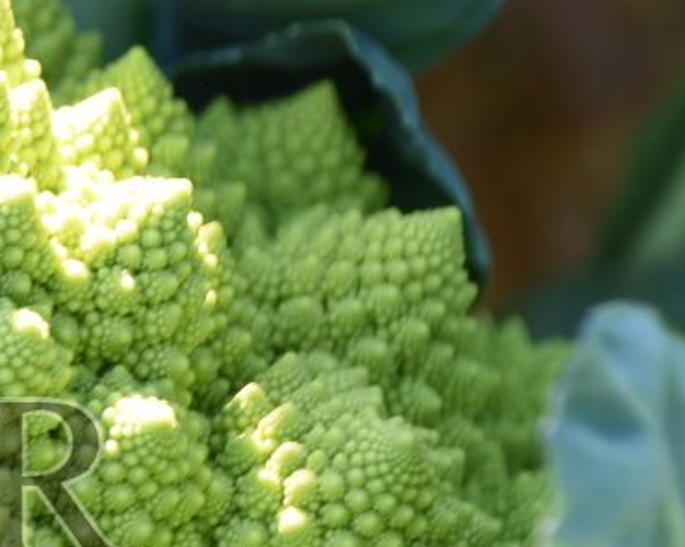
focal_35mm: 814
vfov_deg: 1.9
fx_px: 16498
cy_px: 525
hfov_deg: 2.4
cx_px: -171
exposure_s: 1/100
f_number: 6.3
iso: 200
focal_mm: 200
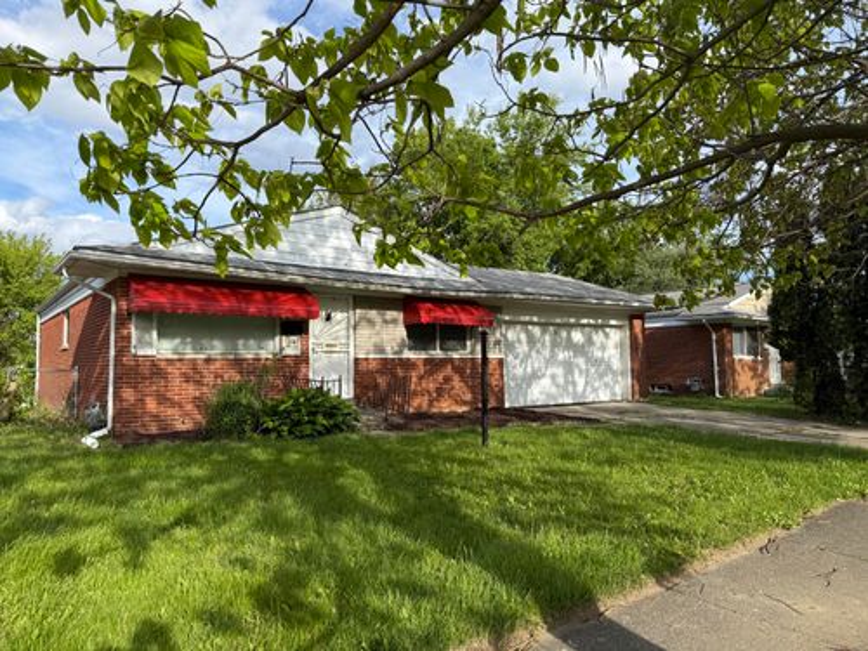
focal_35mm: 24
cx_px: 434
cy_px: 326
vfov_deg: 56.8
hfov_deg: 71.6
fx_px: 602
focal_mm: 6.76
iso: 80
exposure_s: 1/2370
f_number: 1.78
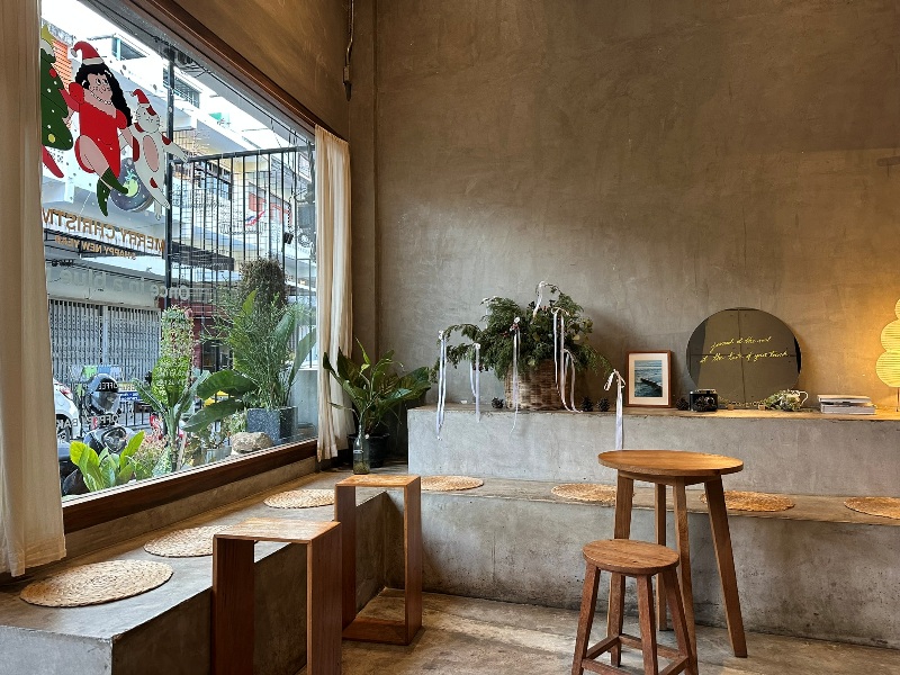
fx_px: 624
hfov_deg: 71.6
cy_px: 338
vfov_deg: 56.8
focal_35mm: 24
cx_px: 450
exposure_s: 1/93
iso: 250
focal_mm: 6.86
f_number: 1.78
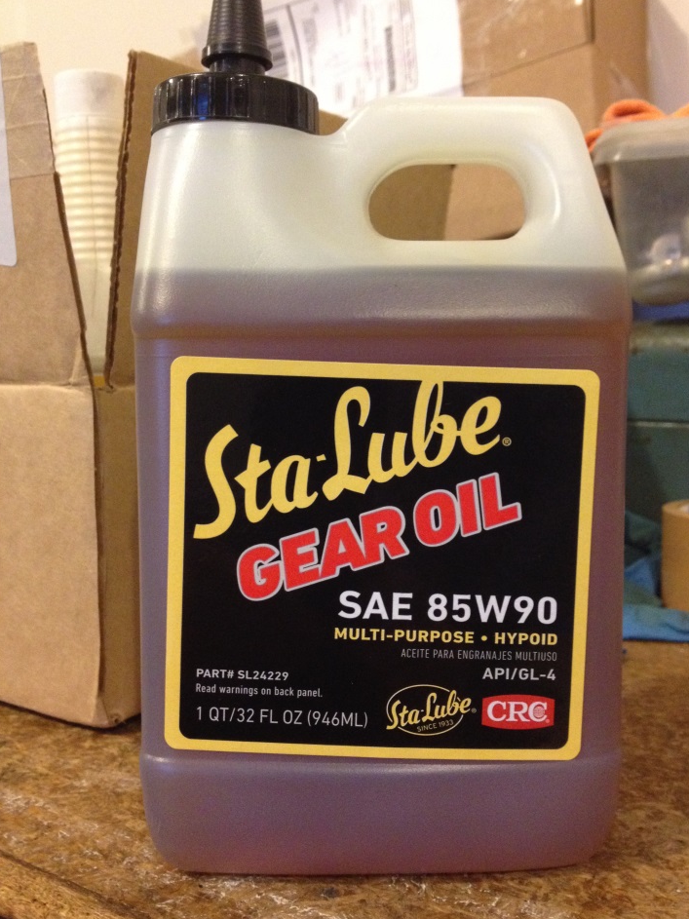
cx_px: 371
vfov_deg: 49.0
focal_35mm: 38
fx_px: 1009
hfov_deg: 37.7
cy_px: 467
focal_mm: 4.28
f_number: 2.4
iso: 400
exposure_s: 1/17
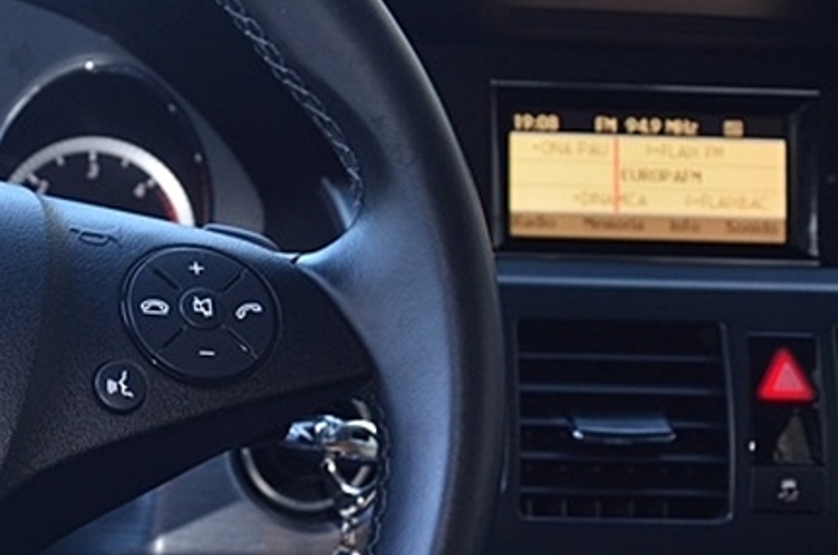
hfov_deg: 22.8
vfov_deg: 16.9
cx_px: -235
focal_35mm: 80
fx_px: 1858
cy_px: 372
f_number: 3.5
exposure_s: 1/60
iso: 450
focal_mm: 18
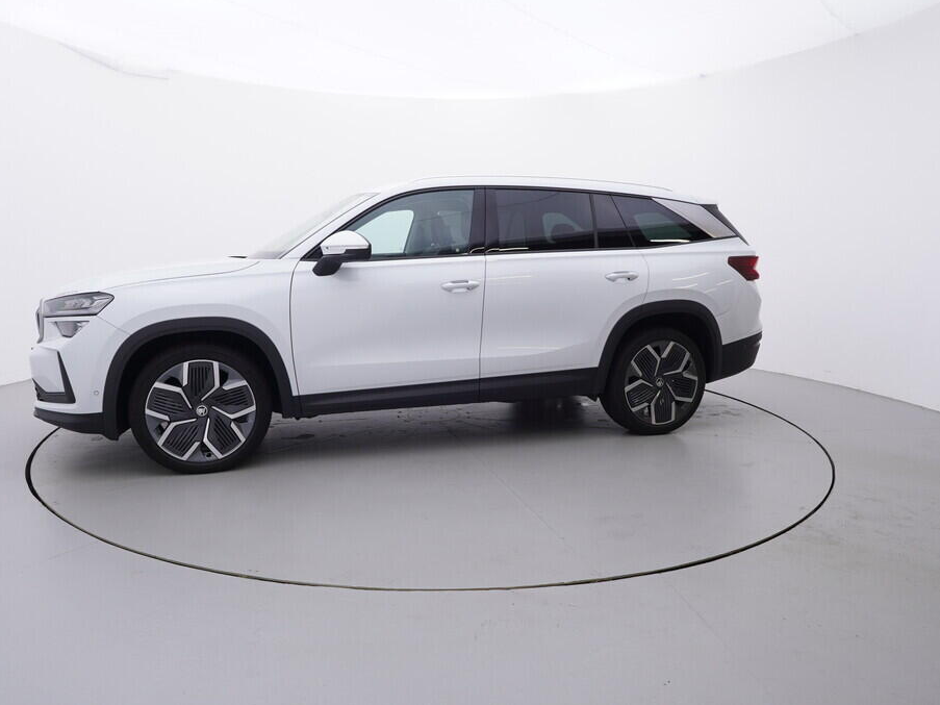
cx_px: 439
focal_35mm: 25
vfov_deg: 55.7
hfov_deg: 70.3
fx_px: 666
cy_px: 351
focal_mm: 15
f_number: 5
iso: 200
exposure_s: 1/80
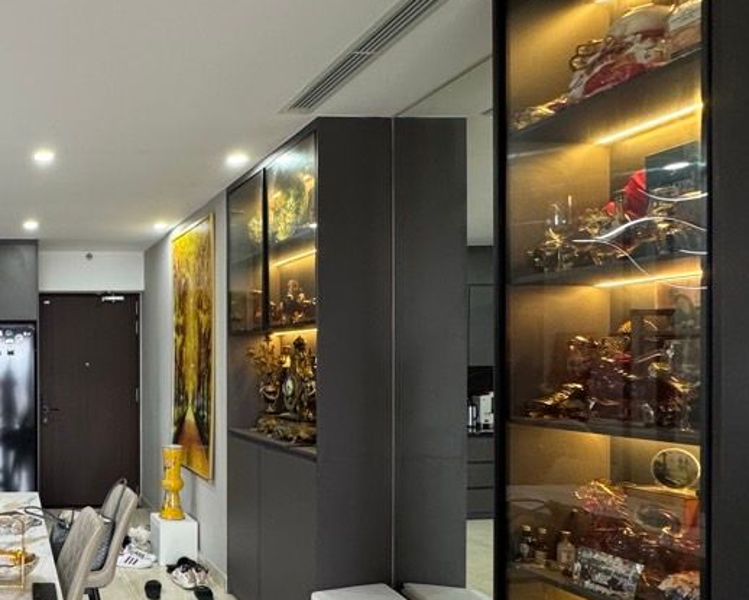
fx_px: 599
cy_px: 363
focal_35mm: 27
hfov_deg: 52.7
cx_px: 23
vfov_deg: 52.8
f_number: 2.2
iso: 200
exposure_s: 1/99
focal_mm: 2.22
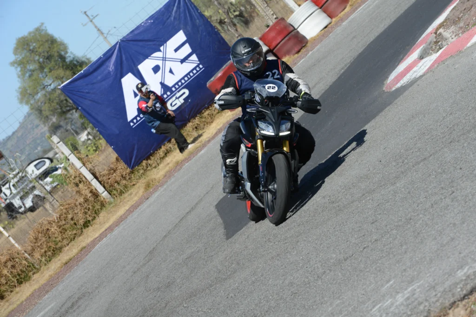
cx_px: 238
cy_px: 158
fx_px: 1917
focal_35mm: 145
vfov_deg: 9.5
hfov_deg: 14.2
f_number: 13
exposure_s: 1/250
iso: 200
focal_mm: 145
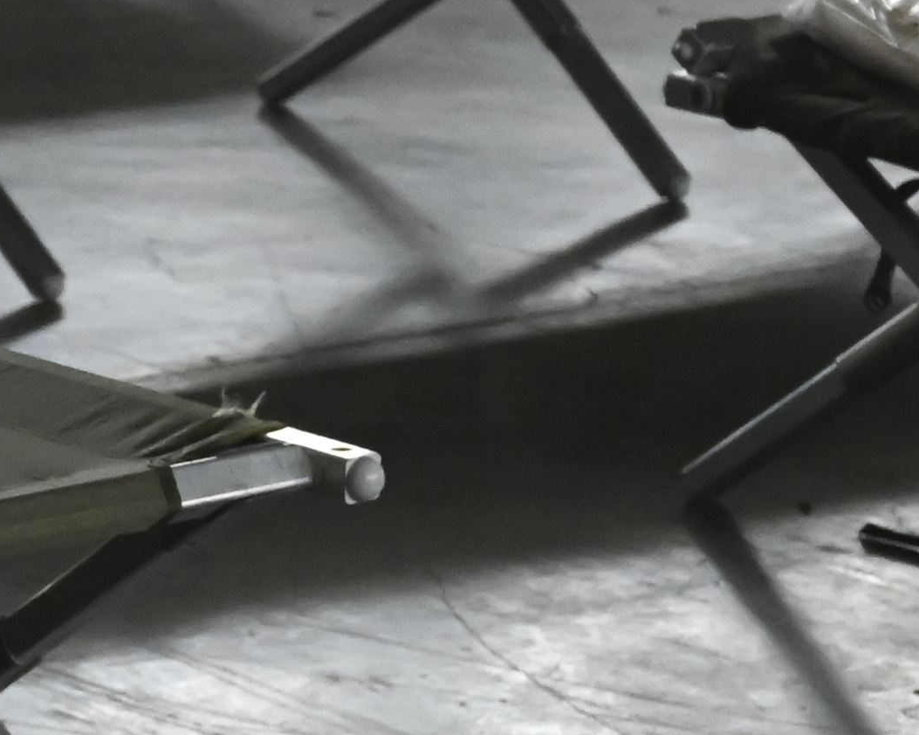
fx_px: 6445
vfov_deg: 6.5
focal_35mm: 237
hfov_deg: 7.9
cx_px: -791
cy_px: 524
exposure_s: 1/25
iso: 5000
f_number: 4
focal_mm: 44
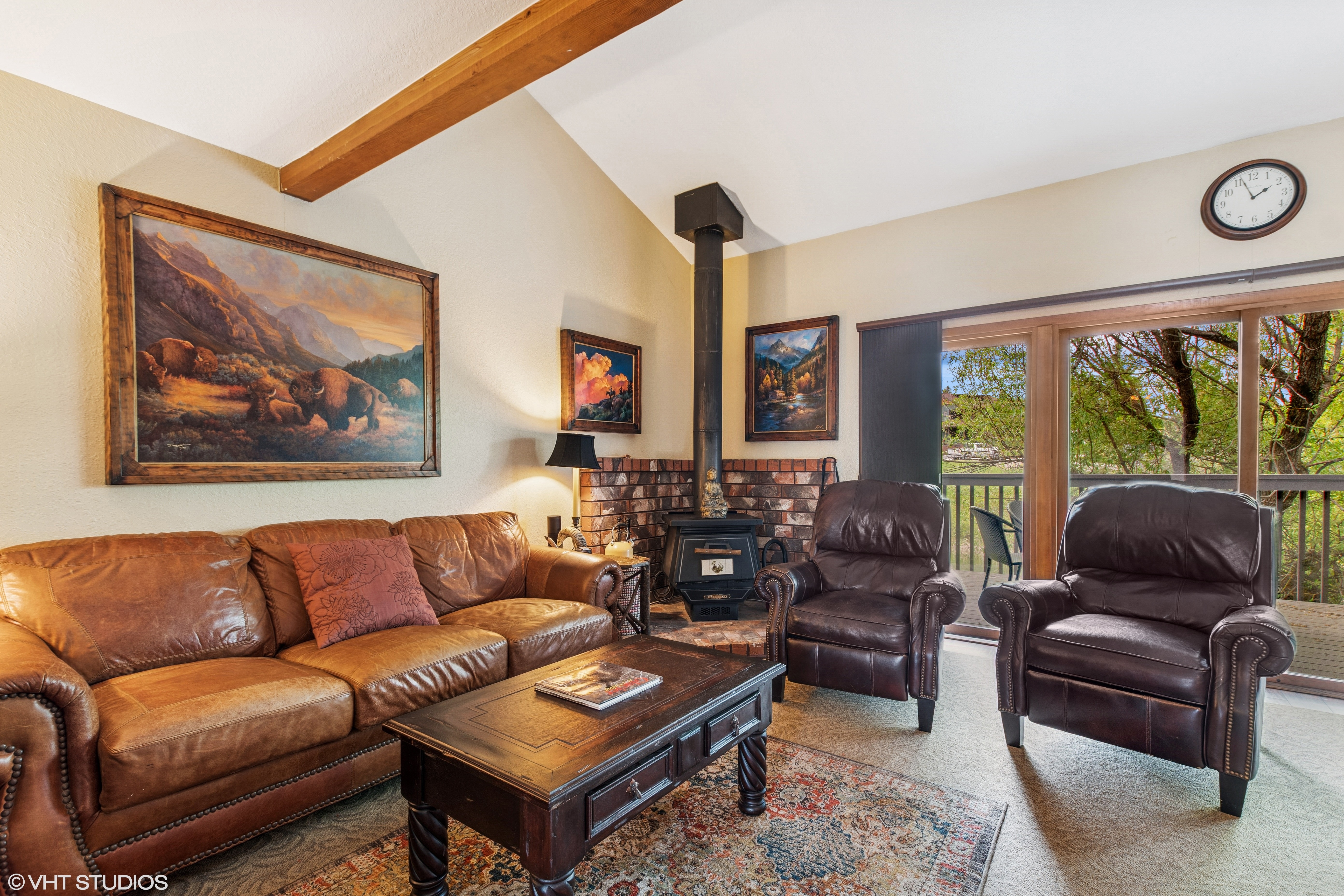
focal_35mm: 15
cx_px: 672
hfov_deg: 100.4
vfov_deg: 77.3
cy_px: 448
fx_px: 560
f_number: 6.3
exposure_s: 1.3
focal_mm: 10
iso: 100
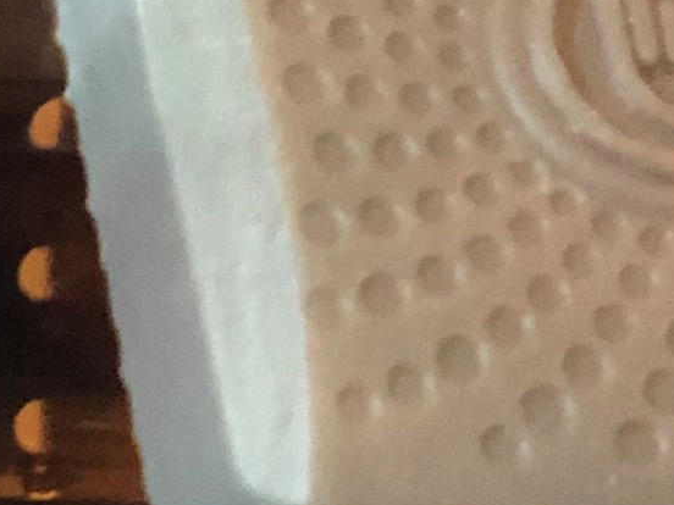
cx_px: -462
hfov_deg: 5.2
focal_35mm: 380
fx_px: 7399
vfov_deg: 3.9
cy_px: 738
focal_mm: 6
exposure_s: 1/20
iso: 160
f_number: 2.4
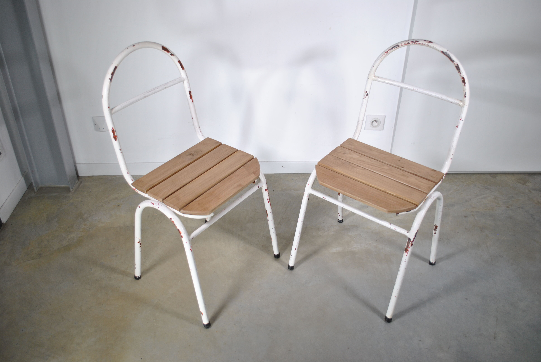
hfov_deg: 57.2
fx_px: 497
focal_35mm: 33
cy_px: 181
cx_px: 270
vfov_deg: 40.1
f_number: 3.8
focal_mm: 22
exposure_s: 1/60
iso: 200
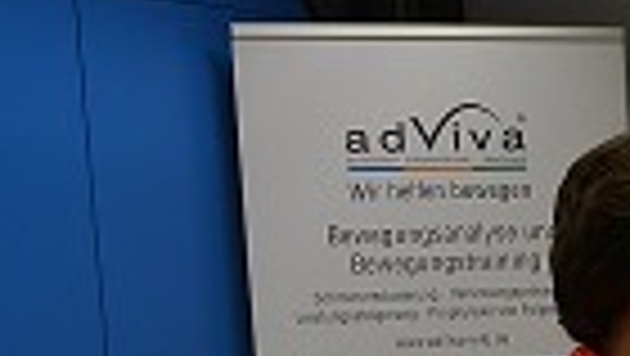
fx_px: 2157
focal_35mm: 129
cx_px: 1134
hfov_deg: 14.6
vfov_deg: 9.0
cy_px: 642
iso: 400
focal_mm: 22
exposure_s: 1/125
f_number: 5.6
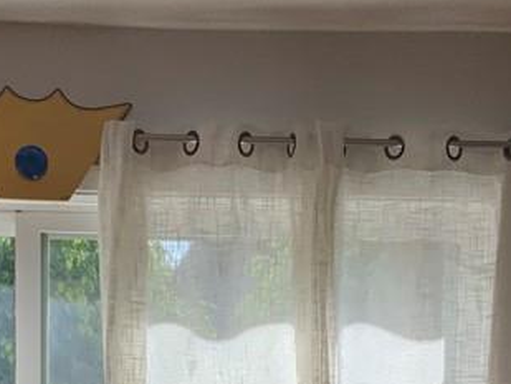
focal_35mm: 96
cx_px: 217
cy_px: 541
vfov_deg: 14.6
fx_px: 1418
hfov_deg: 20.4
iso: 16
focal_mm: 3
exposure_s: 1/586
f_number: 1.8
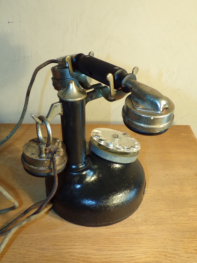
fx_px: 243
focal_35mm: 32
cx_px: 98
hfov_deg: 44.2
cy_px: 132
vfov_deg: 56.8
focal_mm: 5.8
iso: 200
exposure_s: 1/34
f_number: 3.2
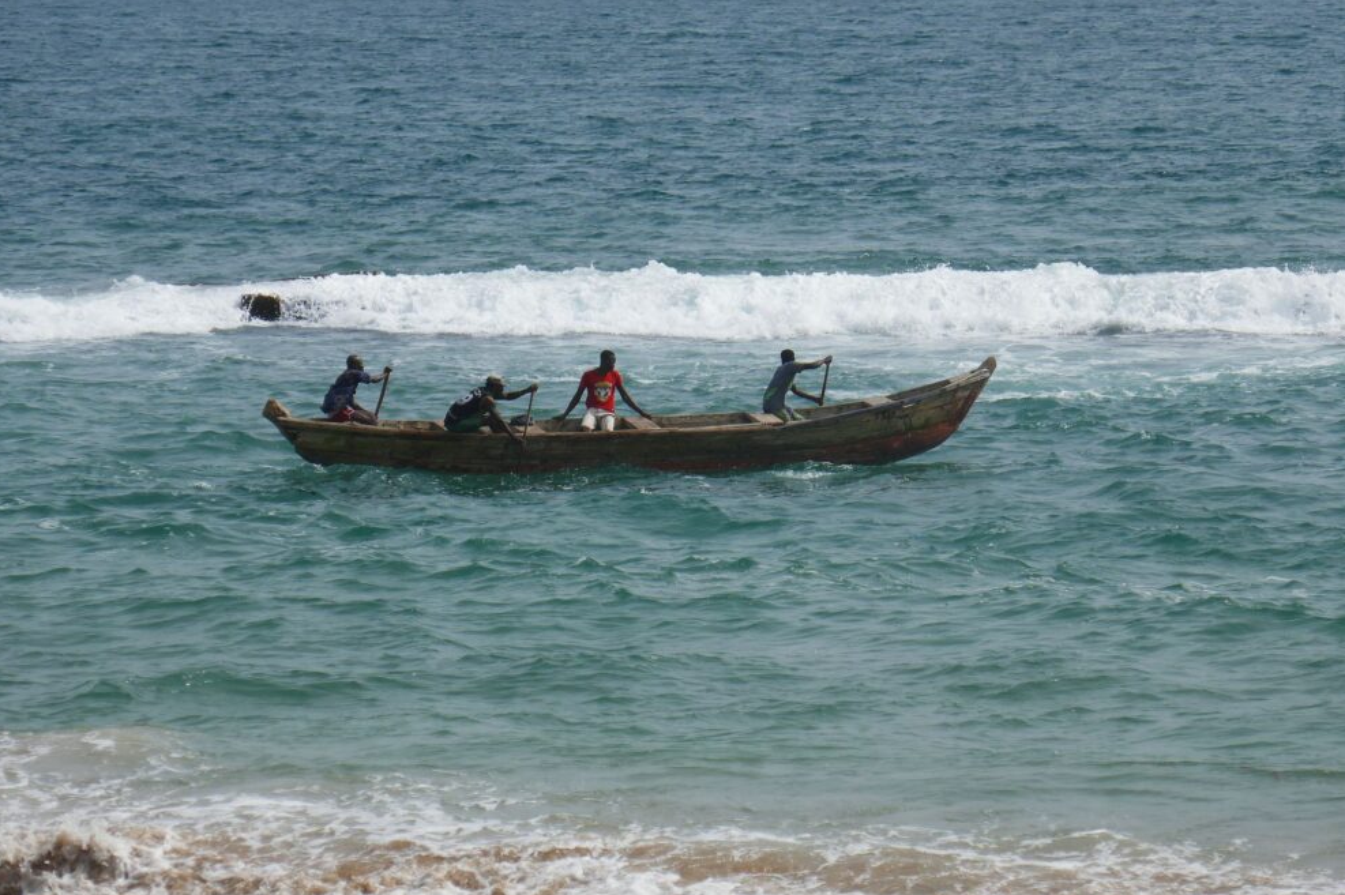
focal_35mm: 219
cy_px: 437
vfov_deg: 6.3
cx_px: 662
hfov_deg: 9.4
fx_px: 8178
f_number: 5.9
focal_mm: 76.8
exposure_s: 1/1000
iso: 125
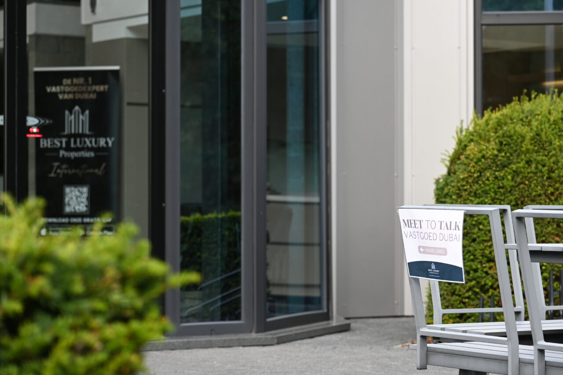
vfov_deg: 12.5
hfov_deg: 18.7
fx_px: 1712
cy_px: 188
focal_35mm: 110
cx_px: 282
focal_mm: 73
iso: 220
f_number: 4.8
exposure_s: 1/250
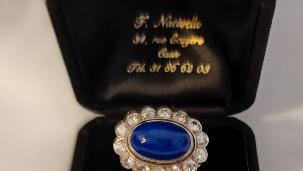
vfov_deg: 19.4
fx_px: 498
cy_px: 111
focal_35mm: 62
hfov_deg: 33.8
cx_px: 154
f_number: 1.75
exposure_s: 1/25
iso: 1225
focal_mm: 5.25
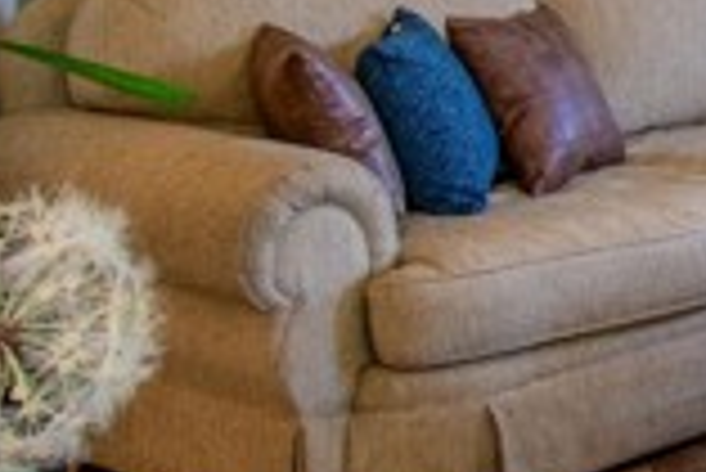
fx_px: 1924
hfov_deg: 16.8
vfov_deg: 13.4
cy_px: -164
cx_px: 1318
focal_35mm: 98
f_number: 9
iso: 200
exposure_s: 1/30
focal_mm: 24
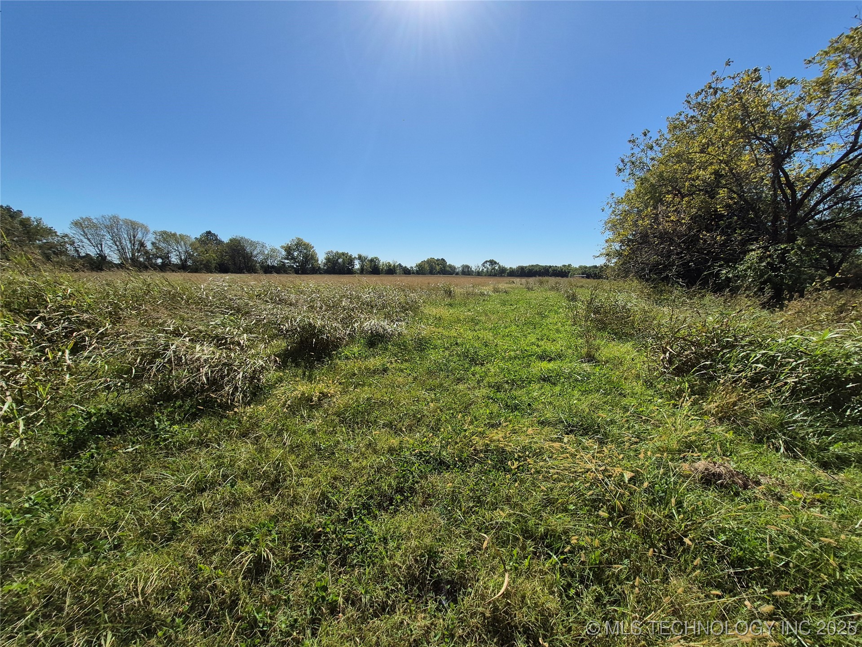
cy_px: 324
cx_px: 431
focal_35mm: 13
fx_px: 324
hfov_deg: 106.2
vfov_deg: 89.9
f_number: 2.2
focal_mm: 1.74
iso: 50
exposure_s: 1/3088
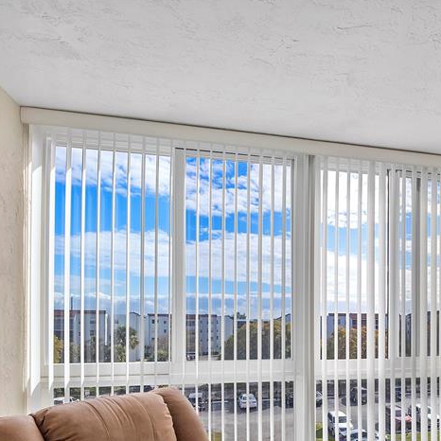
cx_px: 345
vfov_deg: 55.1
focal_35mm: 28
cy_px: 320
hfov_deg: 53.9
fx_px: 404
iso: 800
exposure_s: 1/1000
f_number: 8
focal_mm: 10
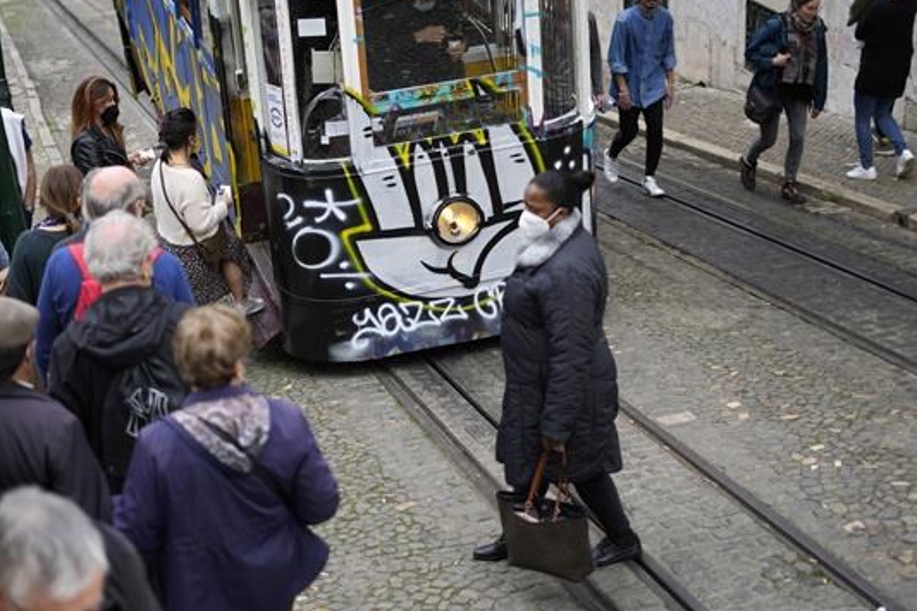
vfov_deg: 22.2
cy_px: 297
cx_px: 365
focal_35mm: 61
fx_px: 1553
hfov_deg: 32.8
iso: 100
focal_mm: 50
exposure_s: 1/800
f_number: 1.8
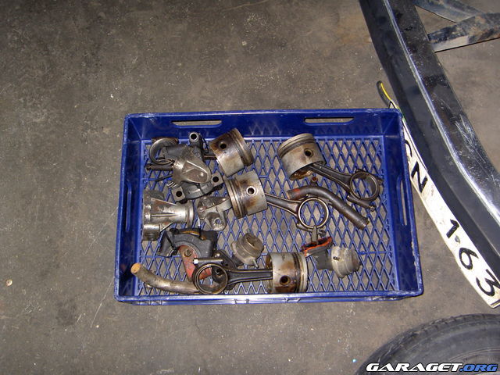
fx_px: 491
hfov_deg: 54.0
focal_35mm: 34
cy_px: 188
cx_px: 250
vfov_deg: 41.8
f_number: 2.8
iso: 100
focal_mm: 5.6
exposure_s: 1/60
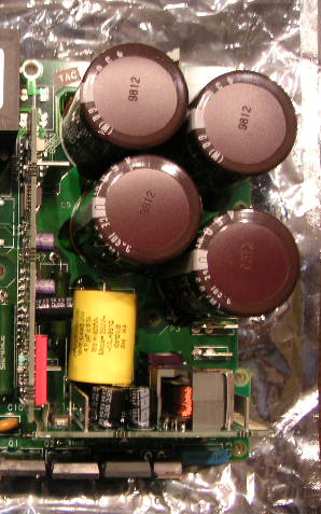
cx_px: 0
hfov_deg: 23.0
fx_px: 756
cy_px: 256
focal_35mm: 54
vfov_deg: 37.5
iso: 100
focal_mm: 6
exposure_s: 1/8
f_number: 2.8
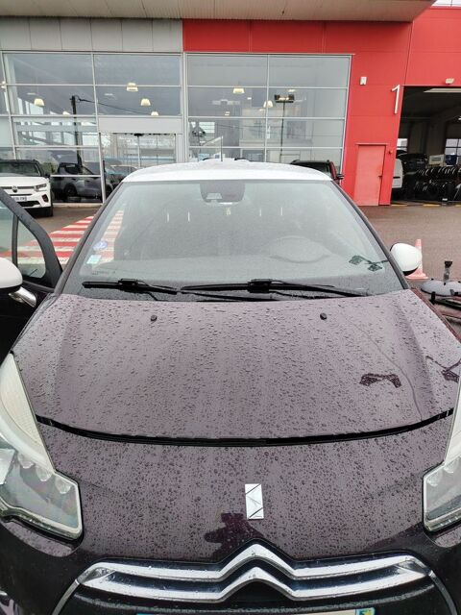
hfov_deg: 56.8
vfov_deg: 71.6
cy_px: 308
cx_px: 230
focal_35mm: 24
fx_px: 426
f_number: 1.75
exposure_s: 1/115
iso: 100
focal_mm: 5.25
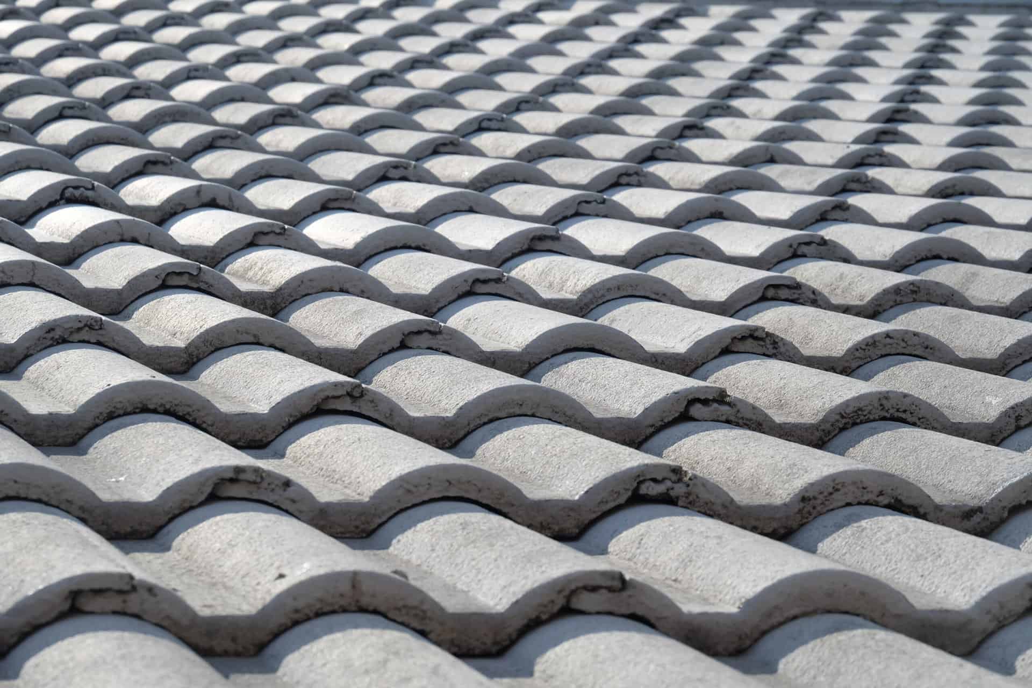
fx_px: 3640
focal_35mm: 127
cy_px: 344
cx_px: 516
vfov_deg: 10.8
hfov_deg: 16.1
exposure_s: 1/100
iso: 200
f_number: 11
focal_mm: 84.8
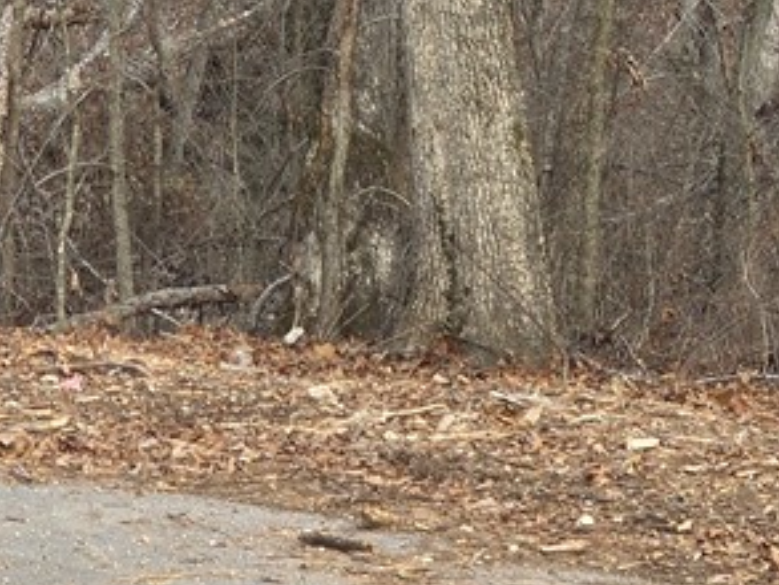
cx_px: 619
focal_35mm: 241
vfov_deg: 6.2
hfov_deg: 8.2
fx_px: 5426
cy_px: -16
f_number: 2.4
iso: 50
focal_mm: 7.9
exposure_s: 1/516
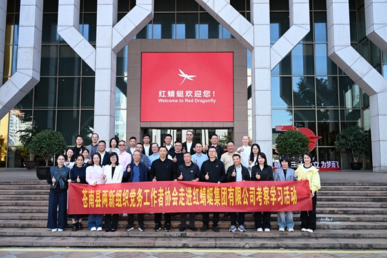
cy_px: 129
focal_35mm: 32
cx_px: 194
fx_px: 344
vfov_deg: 41.1
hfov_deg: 58.7
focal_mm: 32
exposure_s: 1/640
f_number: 5.6
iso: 800
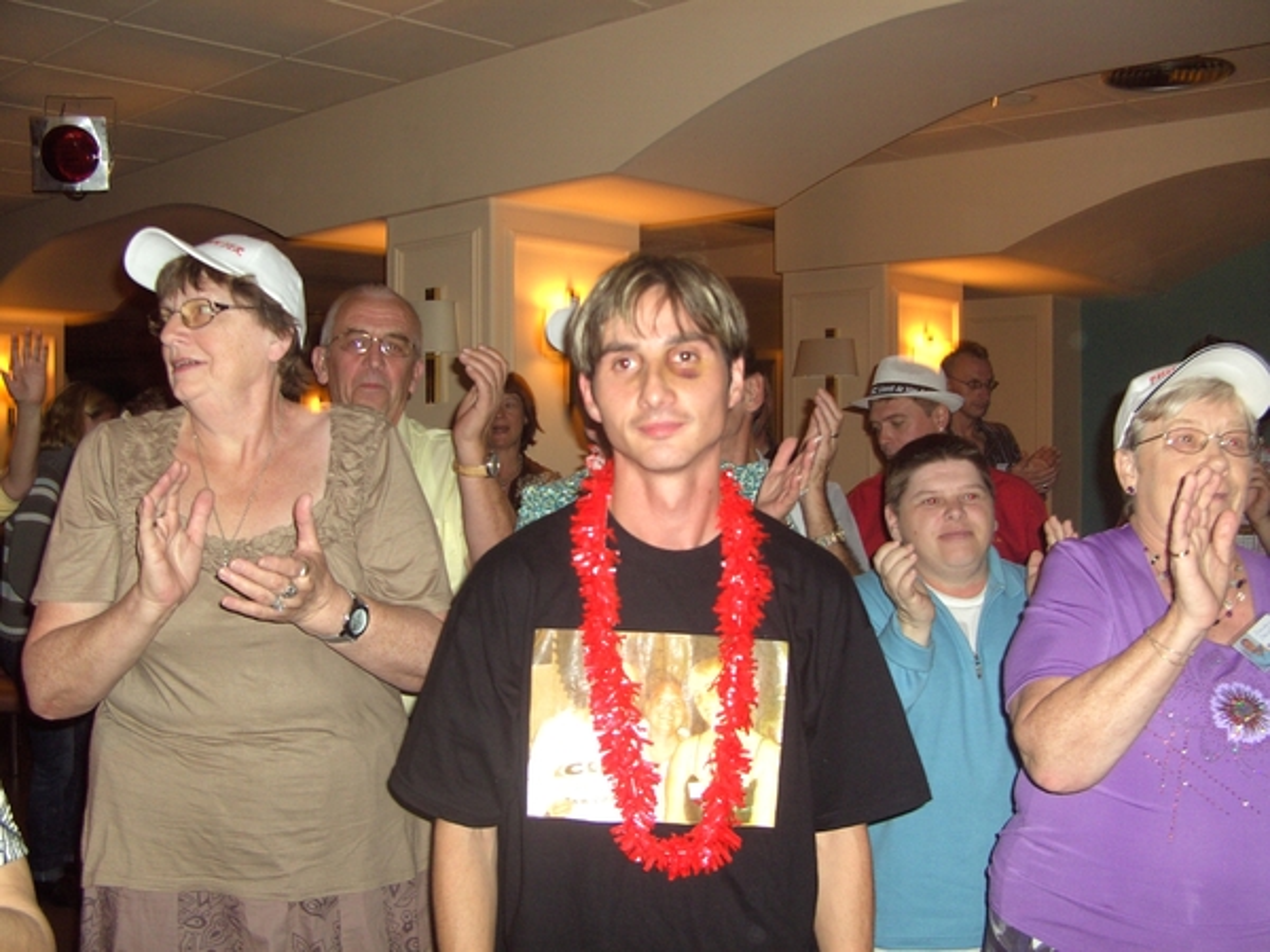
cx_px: 635
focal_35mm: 37
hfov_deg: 50.1
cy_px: 476
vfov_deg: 38.7
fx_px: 1357
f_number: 2.8
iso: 100
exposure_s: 1/50
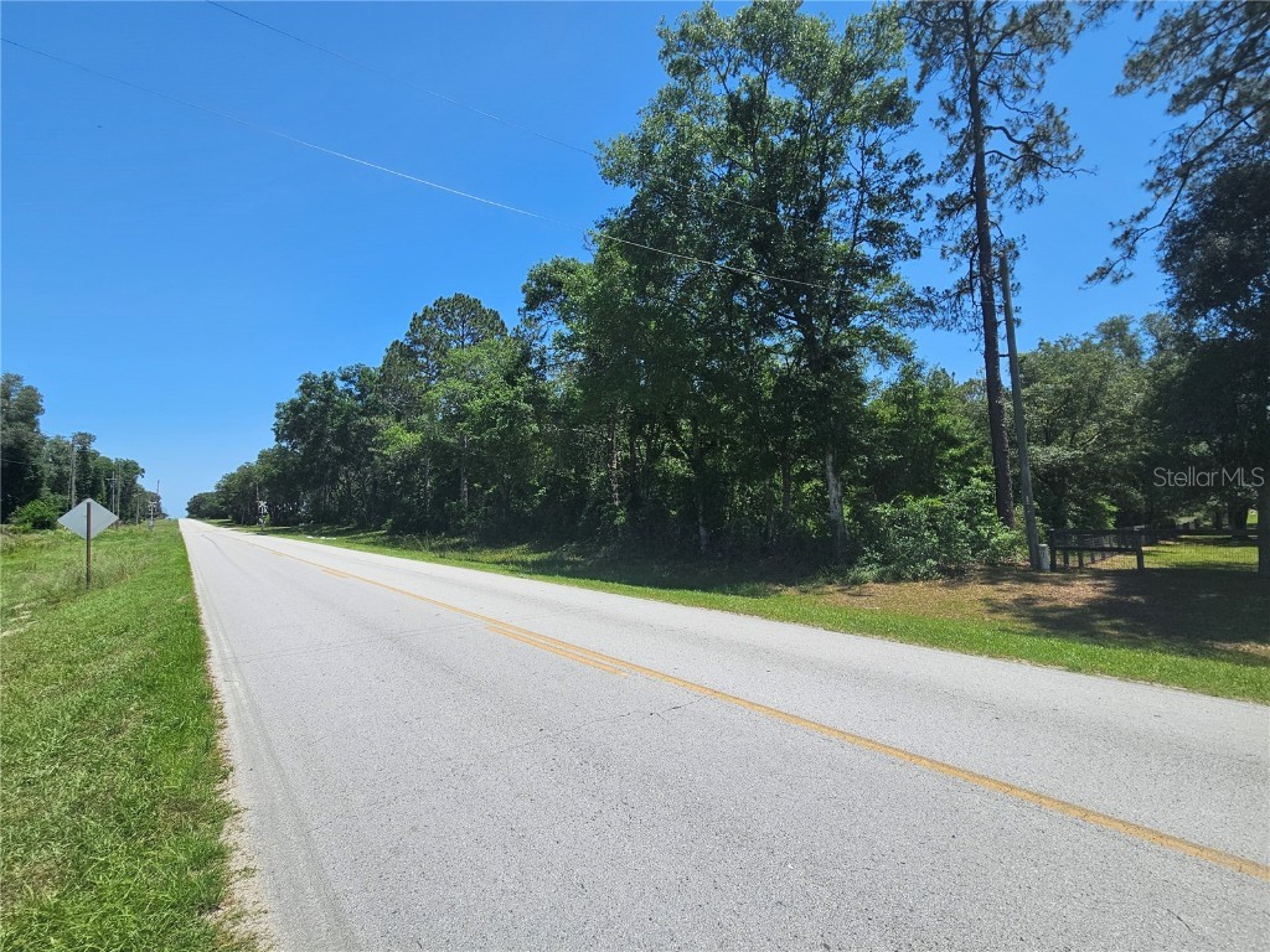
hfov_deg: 106.2
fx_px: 477
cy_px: 476
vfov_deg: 89.9
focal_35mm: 13
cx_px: 635
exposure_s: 1/2371
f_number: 2.2
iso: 50
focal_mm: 2.2
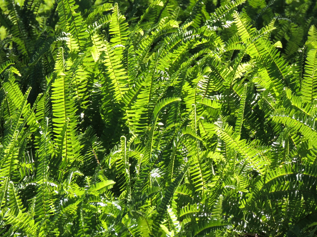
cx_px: 158
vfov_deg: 4.2
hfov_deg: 5.7
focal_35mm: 350
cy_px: 118
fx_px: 3205
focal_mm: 62.4
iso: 400
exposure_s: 1/640
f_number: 4.8
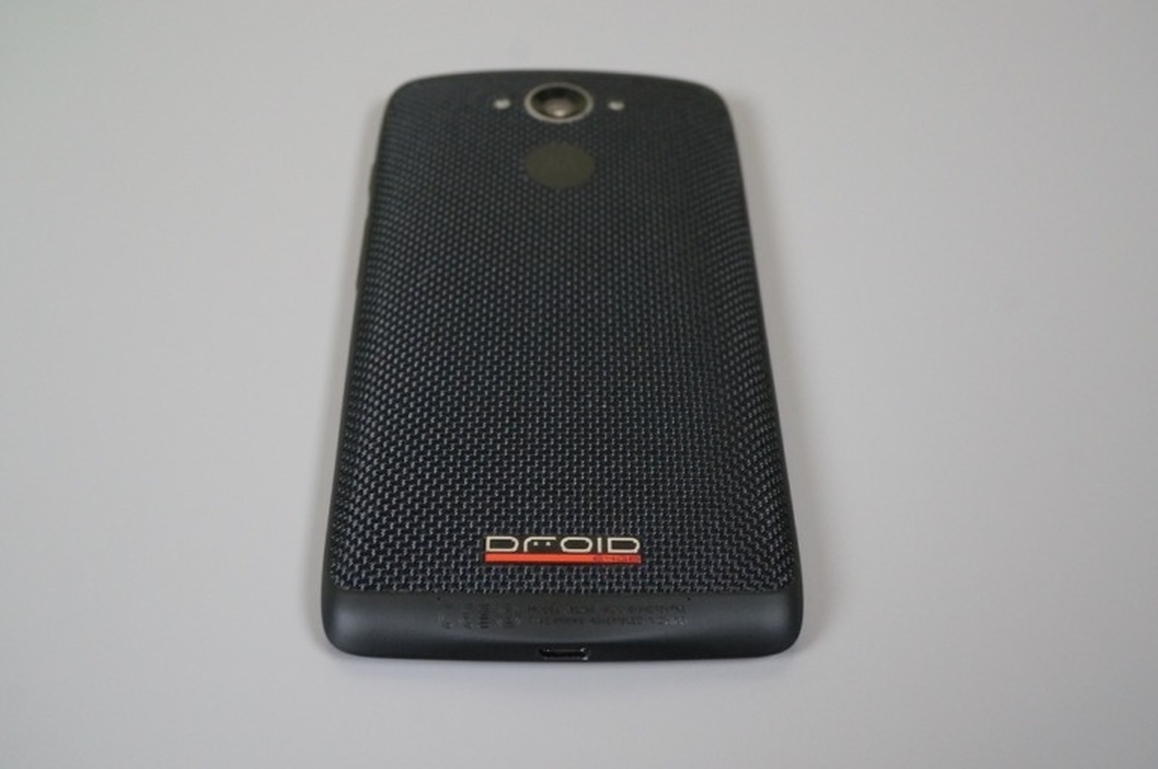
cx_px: 579
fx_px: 1446
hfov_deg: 43.7
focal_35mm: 45
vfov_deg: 29.8
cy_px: 384
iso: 1600
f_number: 7.1
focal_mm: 30
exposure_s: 1/60
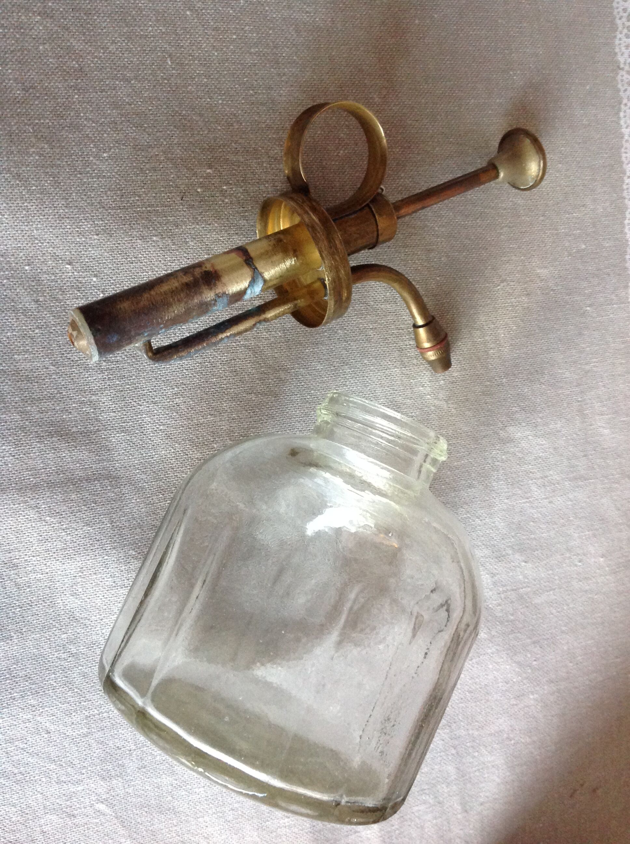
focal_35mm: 35
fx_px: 852
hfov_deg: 40.6
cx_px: 315
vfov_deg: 52.7
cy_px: 422
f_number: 2.4
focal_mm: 4.28
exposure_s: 1/15
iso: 250
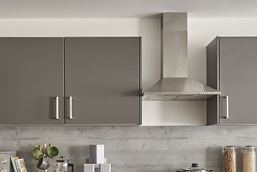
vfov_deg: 22.6
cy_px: 143
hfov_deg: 33.8
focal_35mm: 59
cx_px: 107
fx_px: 421
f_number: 11
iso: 250
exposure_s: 3
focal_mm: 22
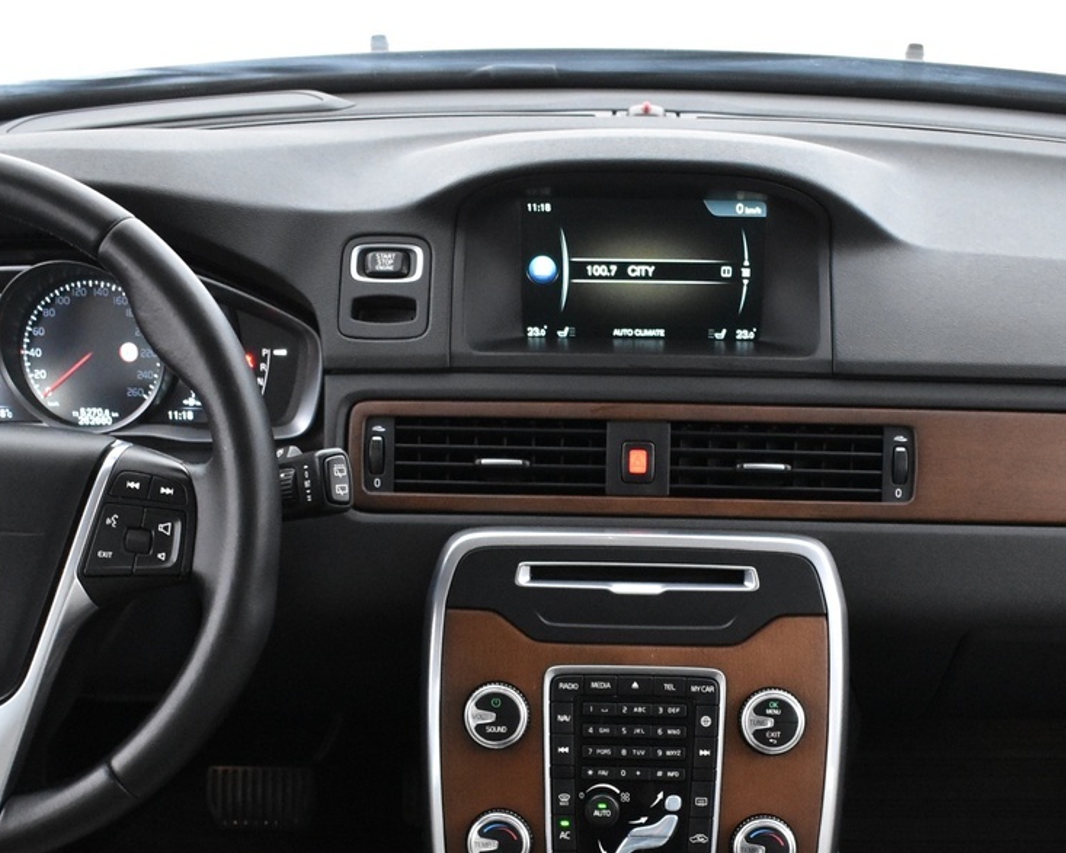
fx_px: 1766
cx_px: 628
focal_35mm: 56
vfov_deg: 26.4
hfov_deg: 33.5
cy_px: 734
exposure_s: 1/40
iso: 3200
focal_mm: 18
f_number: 3.5
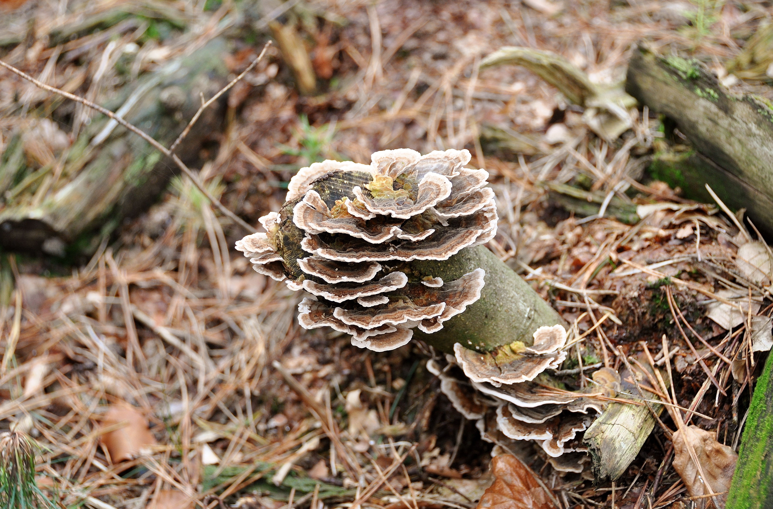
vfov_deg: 16.1
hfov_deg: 24.3
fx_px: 1797
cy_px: 254
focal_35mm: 84
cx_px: 386
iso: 400
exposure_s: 1/100
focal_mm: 56
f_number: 5
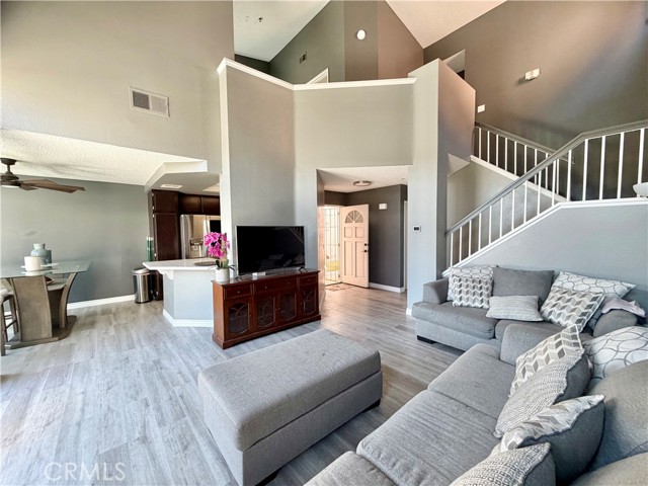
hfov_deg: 102.1
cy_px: 243
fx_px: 262
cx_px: 324
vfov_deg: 85.7
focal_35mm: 14
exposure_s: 1/120
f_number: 2.2
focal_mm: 2.22
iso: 250
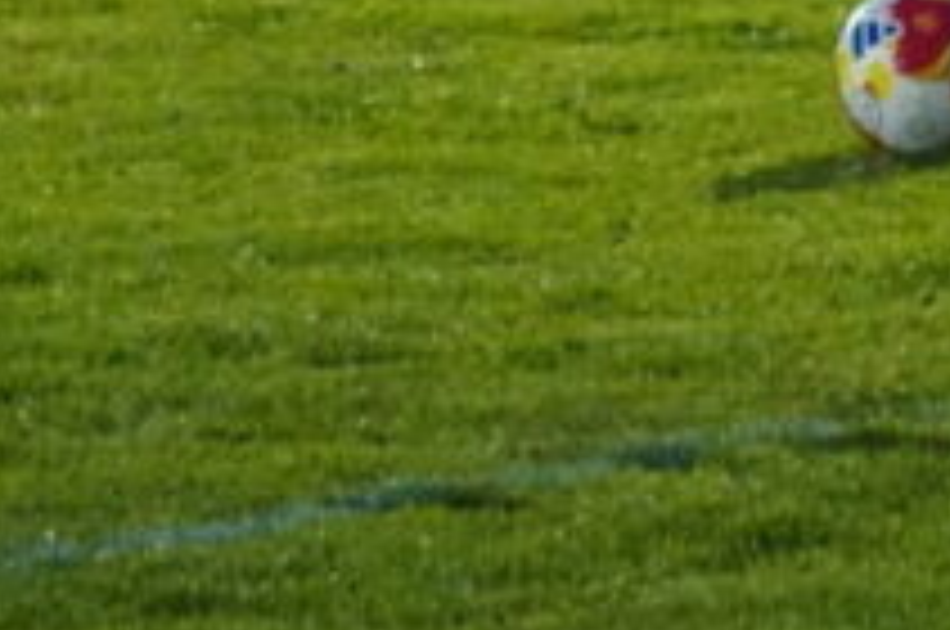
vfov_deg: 2.5
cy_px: -853
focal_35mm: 539
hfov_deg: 3.8
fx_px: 14202
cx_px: 1549
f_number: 5
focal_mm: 74
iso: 6400
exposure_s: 1/80
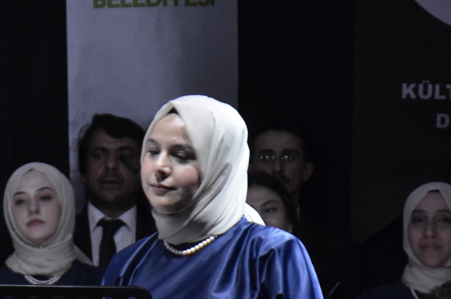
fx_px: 3906
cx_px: -167
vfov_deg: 4.4
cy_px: 196
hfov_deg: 6.5
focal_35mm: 312
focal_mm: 75
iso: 1600
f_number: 5
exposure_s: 1/30
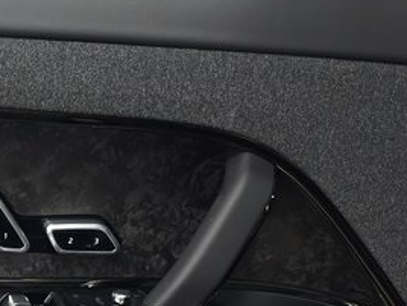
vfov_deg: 15.6
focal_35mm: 88
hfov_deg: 21.6
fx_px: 1035
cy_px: 446
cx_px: 17
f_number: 1.7
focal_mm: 6.3
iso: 160
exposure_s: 1/60
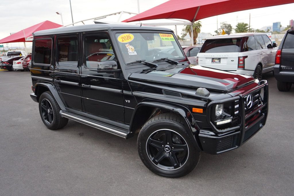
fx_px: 245
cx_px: 147
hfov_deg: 61.9
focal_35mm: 30
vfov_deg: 43.6
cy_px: 98
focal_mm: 20
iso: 160
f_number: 4
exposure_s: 1/60
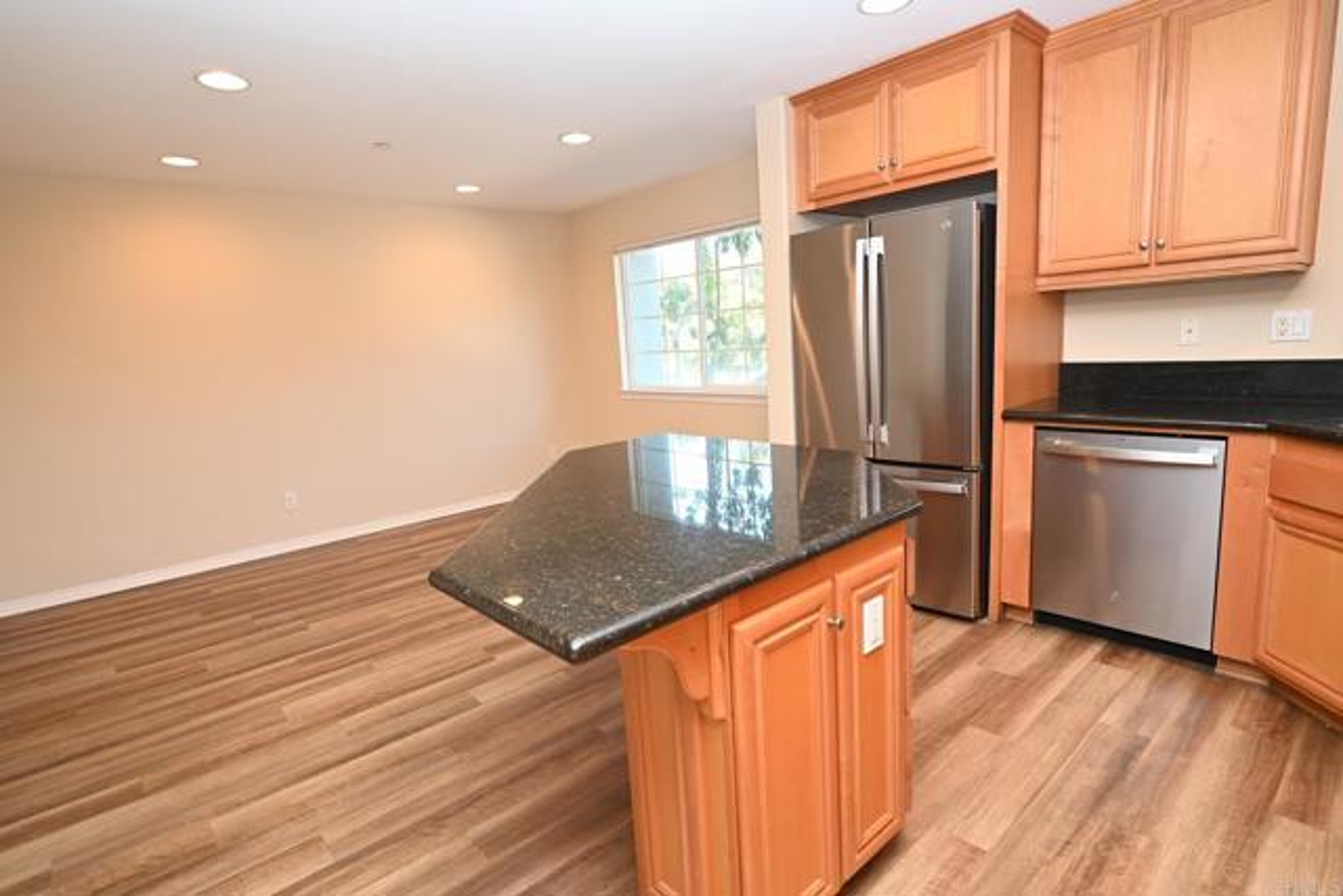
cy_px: 448
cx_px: 672
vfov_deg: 67.4
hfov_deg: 90.0
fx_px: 672
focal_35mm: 18
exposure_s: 1/60
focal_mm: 12
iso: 640
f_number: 5.6
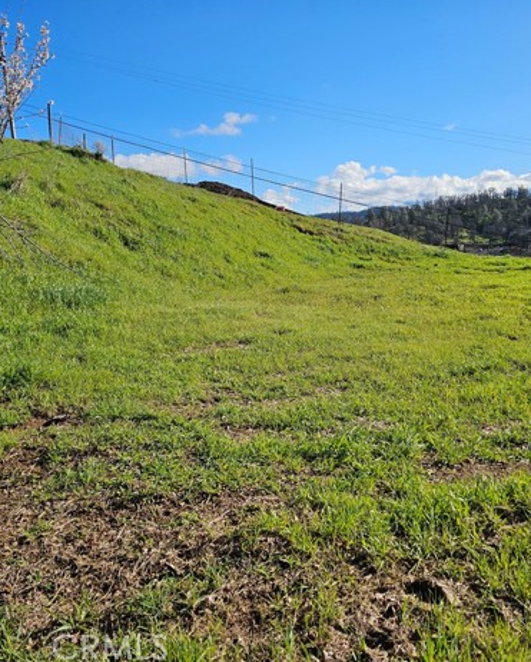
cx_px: 265
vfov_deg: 57.1
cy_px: 325
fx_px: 608
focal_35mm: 31
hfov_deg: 47.2
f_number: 1.7
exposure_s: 1/989
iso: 10
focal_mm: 6.3
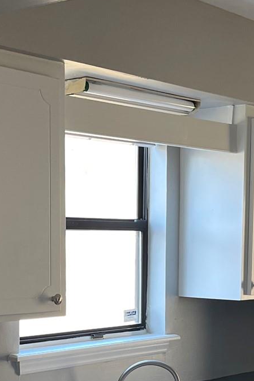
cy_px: 326
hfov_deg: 17.2
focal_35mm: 79
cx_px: 165
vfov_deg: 25.1
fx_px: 836
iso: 125
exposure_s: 1/120
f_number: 1.6
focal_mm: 5.1
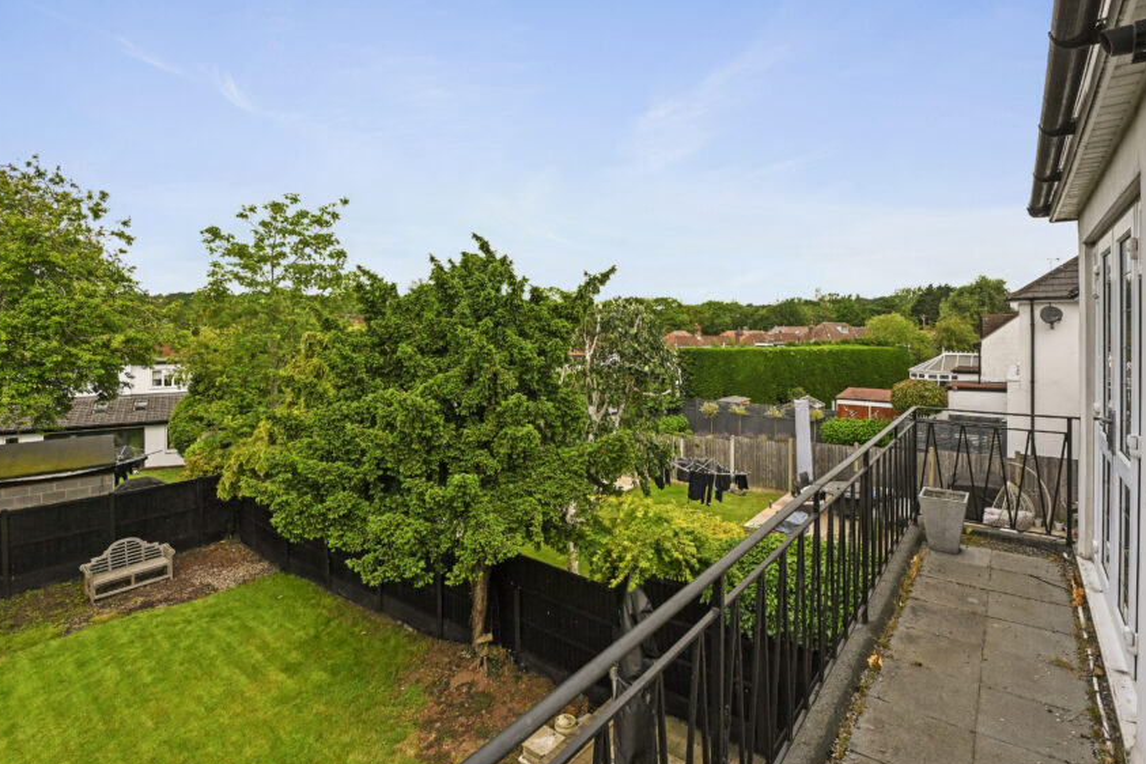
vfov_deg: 70.1
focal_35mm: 17
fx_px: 541
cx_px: 567
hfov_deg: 93.3
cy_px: 330
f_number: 8
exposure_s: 1/1600
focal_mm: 14
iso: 640
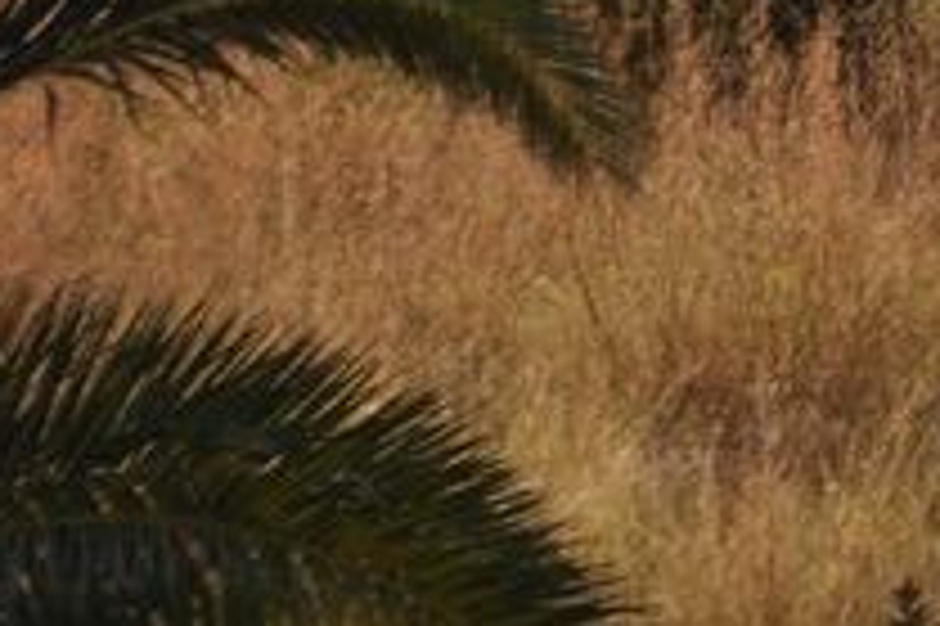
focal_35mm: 176
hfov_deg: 10.5
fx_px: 4592
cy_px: -901
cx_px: 1992
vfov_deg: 7.3
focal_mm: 24
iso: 200
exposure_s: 1/160
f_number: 6.3
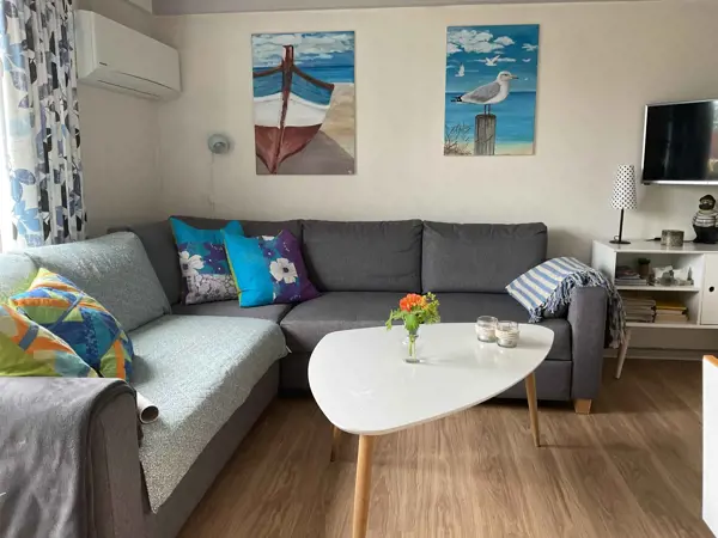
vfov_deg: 48.2
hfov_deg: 61.7
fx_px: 602
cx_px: 359
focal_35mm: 29
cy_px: 269
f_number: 1.8
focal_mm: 3
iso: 40
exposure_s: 1/60
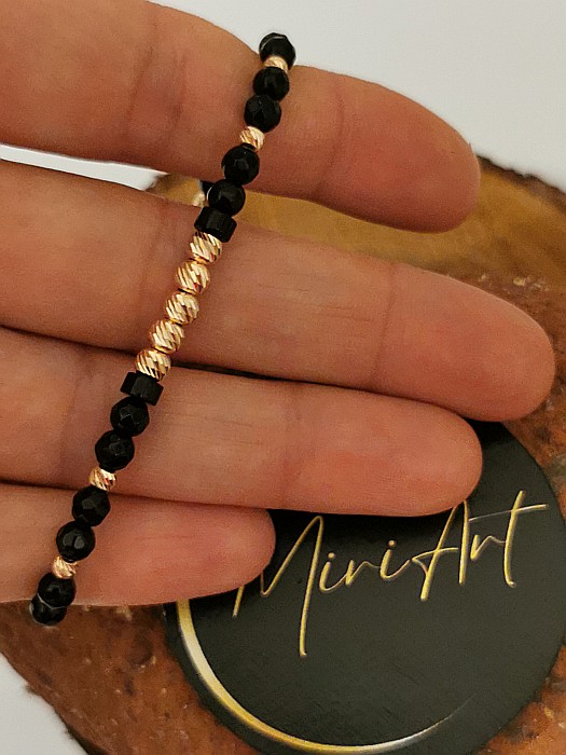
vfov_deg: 29.8
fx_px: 1417
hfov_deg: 22.6
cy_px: 378
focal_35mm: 65
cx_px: 283
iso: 200
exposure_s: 1/50
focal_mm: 5.56
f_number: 1.6
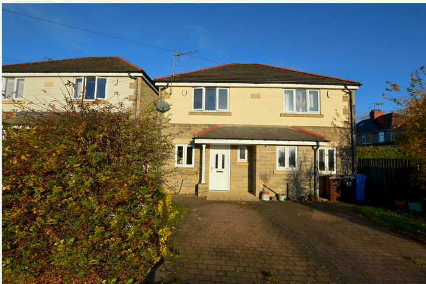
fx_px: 177
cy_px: 142
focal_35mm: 15
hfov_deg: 100.4
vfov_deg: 77.3
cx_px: 213
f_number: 8
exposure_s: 1/250
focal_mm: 10
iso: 100
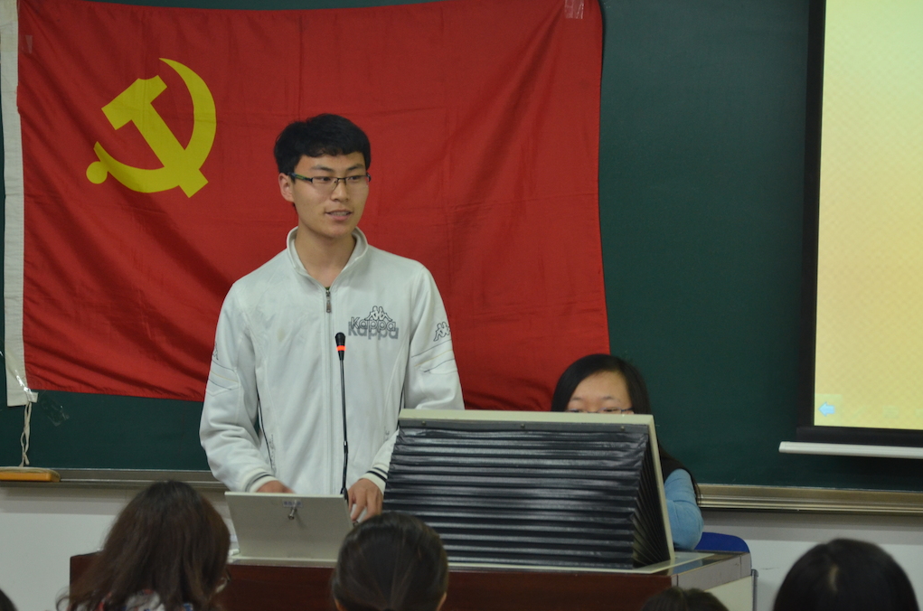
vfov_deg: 7.9
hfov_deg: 11.9
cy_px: 271
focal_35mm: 173
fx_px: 4426
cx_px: 389
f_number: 5.6
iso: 800
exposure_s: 1/40
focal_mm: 92
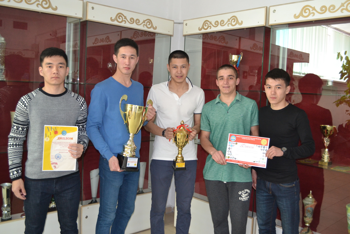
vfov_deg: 40.0
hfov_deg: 57.2
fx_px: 321
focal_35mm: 33
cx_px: 175
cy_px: 117
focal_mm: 22
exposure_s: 1/60
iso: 1250
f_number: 4
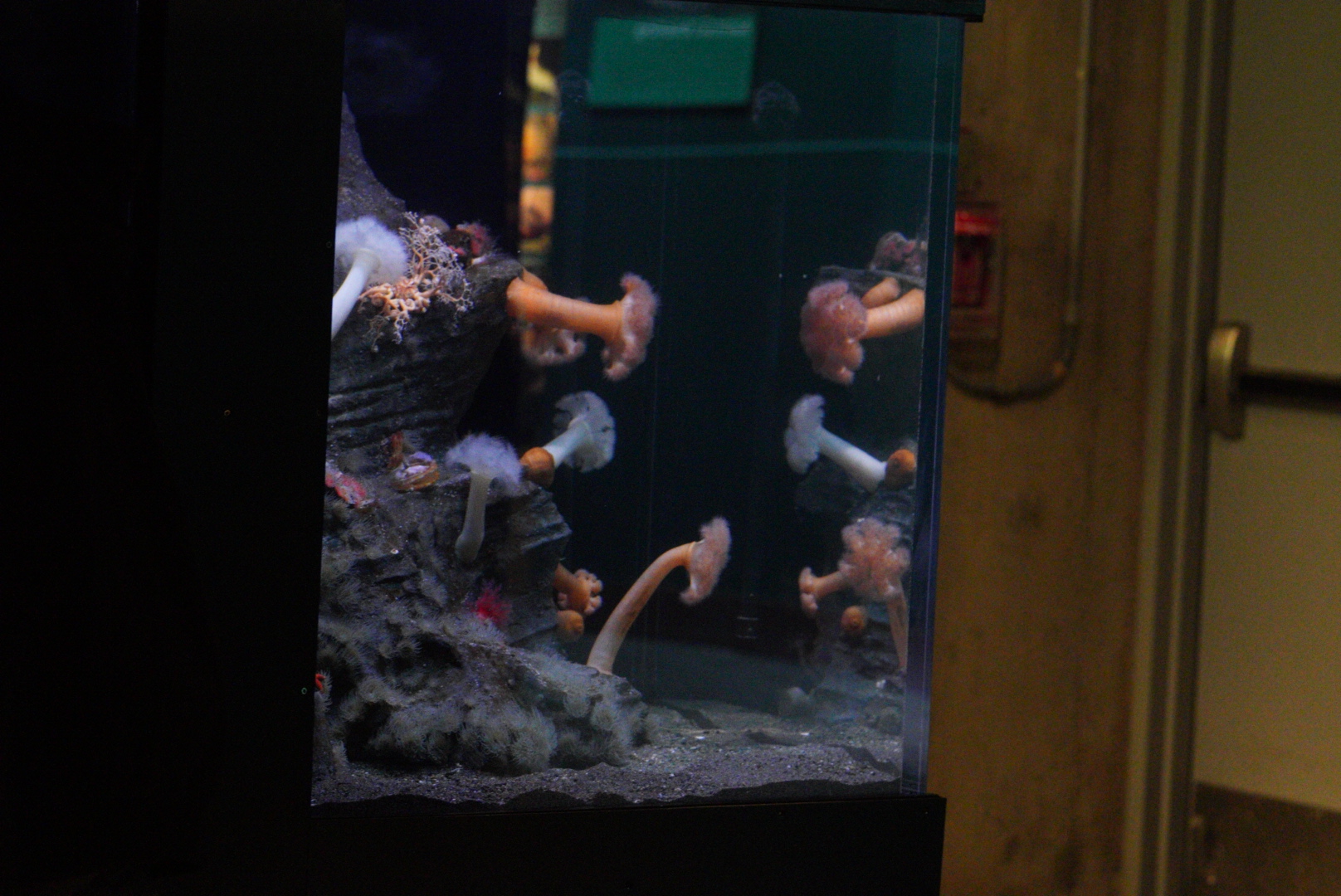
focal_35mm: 135
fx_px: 5032
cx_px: 670
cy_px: 448
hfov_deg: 15.2
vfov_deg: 10.2
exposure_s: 1/80
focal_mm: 90
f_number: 4.5
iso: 8000
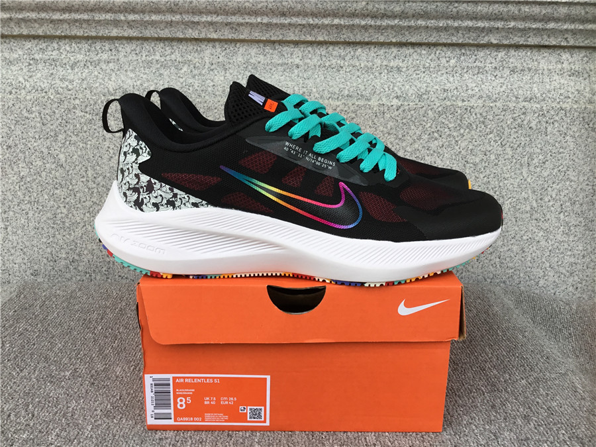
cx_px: 298
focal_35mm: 31
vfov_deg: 45.4
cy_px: 224
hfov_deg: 58.4
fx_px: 534
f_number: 2.4
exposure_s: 1/125
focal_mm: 3.3
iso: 25
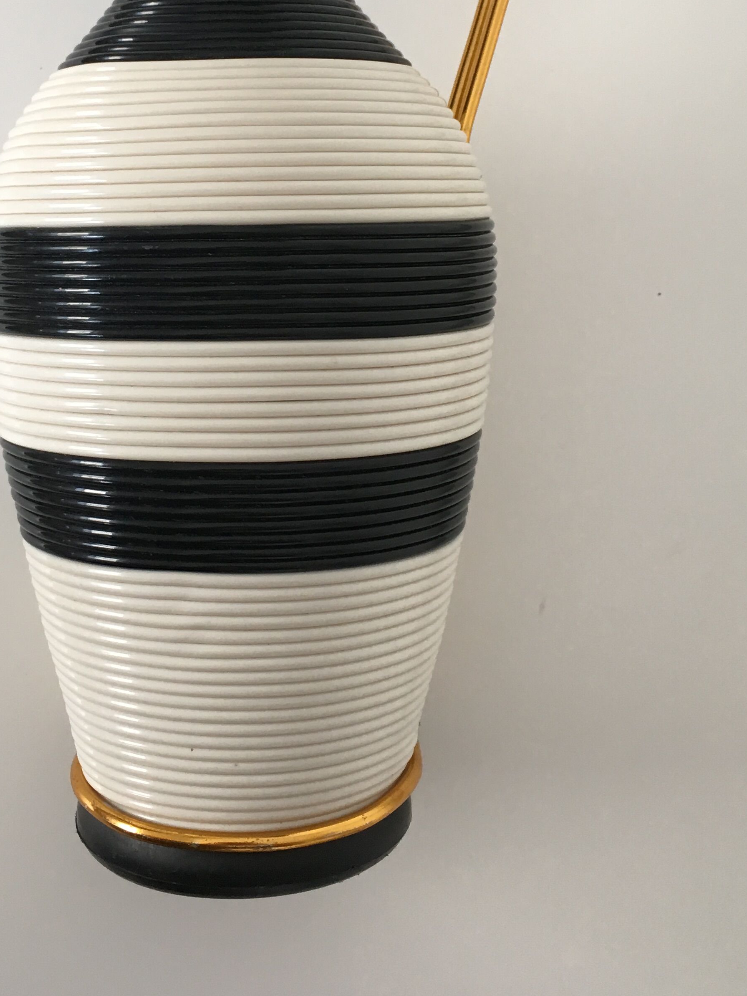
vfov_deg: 38.3
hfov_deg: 29.5
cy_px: 301
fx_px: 1410
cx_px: 261
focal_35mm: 49
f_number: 2.2
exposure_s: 1/33
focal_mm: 4.15
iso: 40
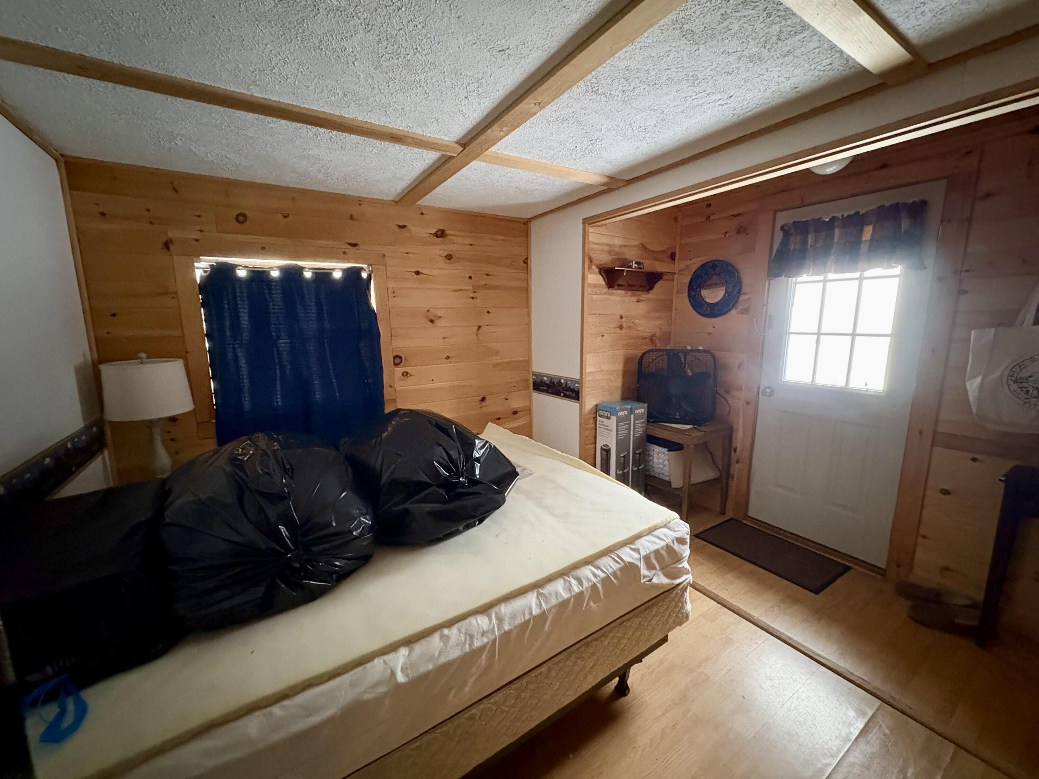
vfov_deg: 85.7
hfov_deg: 102.1
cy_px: 390
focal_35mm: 14
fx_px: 420
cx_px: 520
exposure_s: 1/30
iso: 1250
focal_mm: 2.22
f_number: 2.2
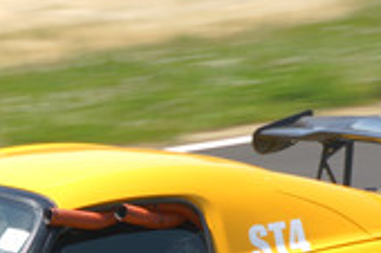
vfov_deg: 0.8
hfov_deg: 1.2
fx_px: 17953
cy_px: 304
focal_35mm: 1698
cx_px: -112
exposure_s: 1/250
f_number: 9
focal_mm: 300
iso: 100
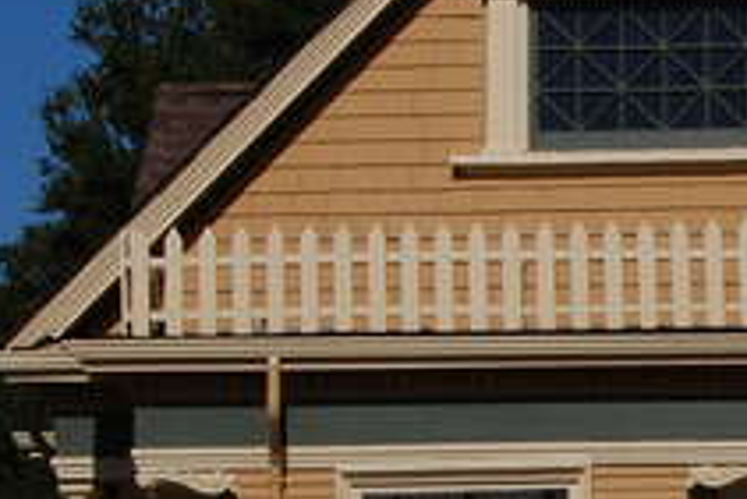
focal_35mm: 227
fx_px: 4713
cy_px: 495
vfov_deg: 6.0
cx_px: 952
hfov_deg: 8.9
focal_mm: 40
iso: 200
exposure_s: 1/320
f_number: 16
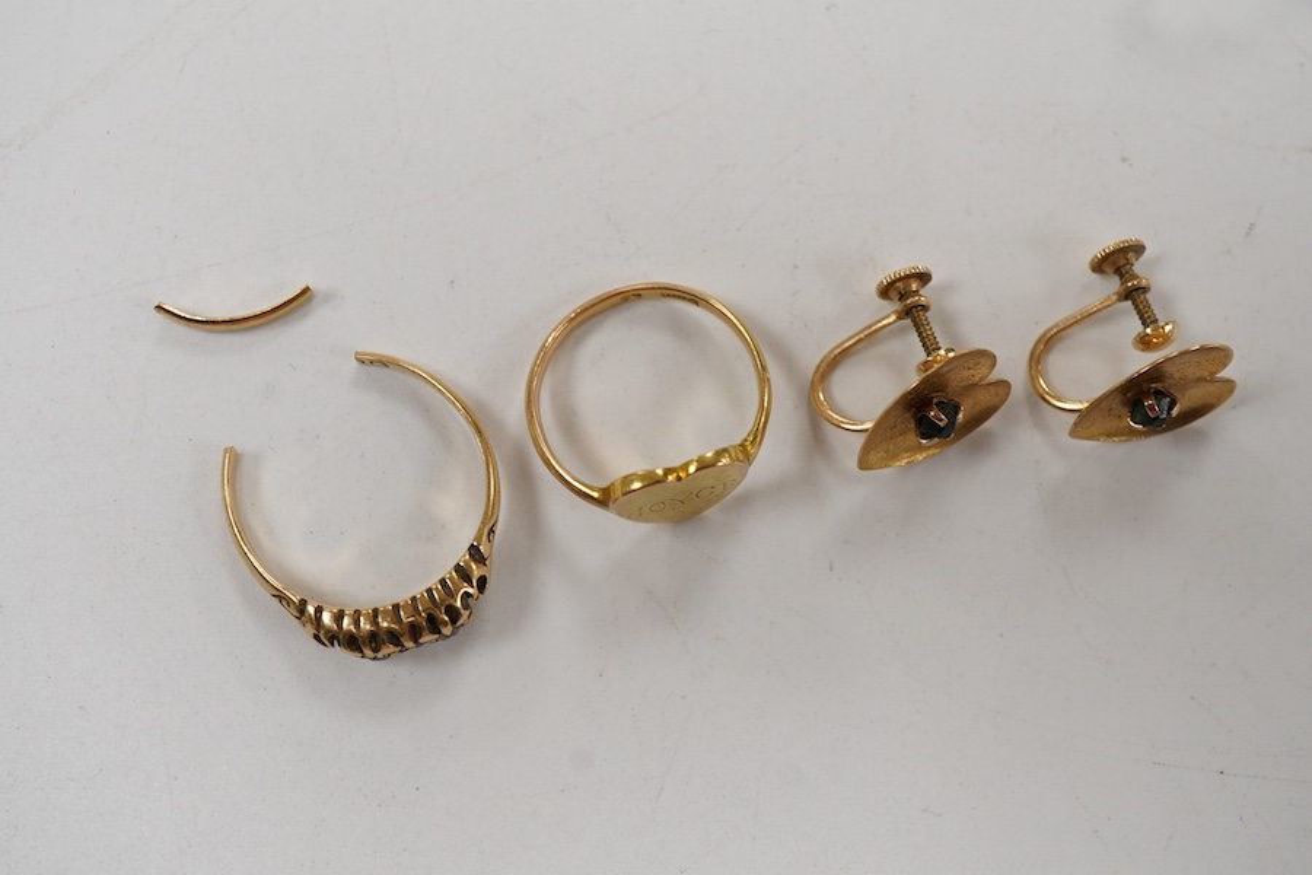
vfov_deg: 29.9
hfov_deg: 43.6
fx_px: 1640
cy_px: 438
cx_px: 656
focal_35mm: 45
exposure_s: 1/125
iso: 1250
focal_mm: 30
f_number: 11
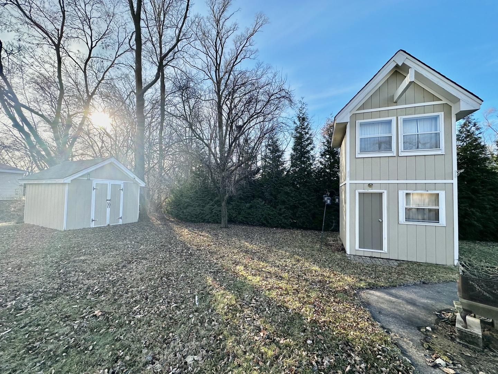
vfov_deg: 85.7
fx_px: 201
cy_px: 187
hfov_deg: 102.1
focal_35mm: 14
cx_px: 249
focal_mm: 2.22
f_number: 2.2
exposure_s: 1/690
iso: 40
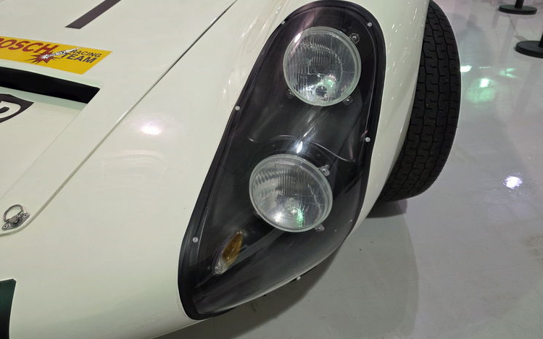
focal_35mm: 25
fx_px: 370
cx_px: 268
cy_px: 143
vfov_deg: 49.1
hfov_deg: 72.5
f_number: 1.7
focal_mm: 6.3
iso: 320
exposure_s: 1/120
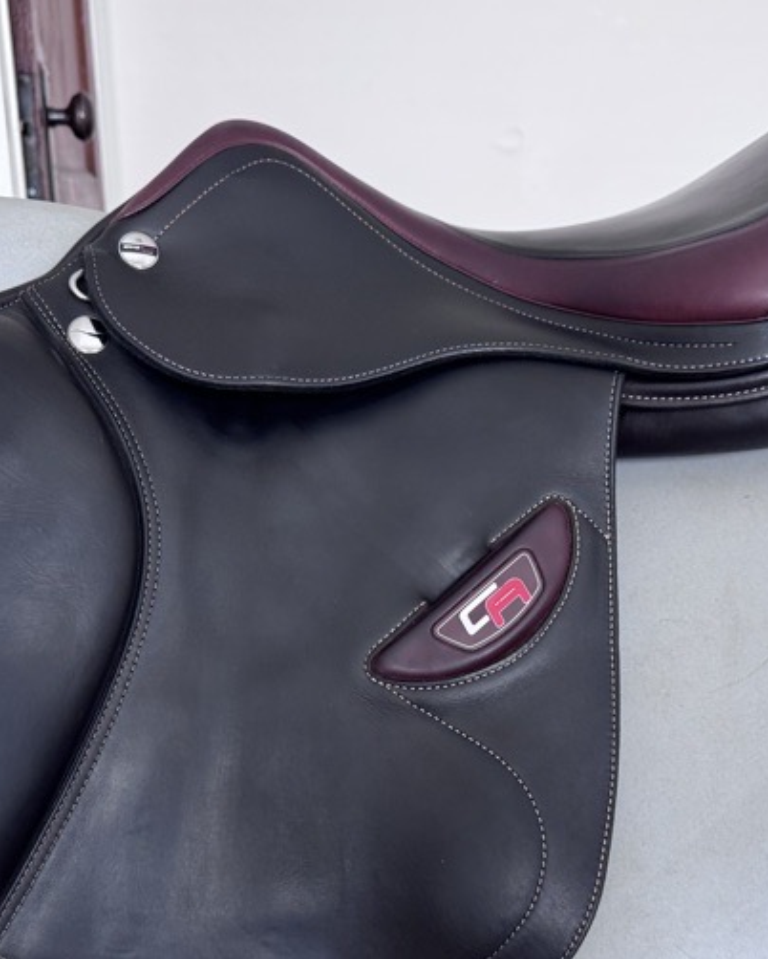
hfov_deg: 35.7
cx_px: 384
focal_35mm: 42
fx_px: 1193
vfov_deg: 43.5
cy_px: 599
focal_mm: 6.76
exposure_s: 1/118
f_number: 1.78
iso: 200
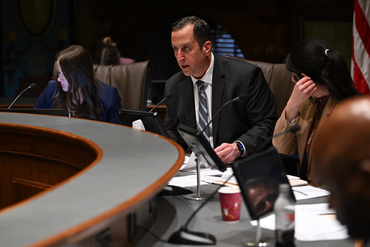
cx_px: 185
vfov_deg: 13.4
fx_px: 1048
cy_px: 124
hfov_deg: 20.0
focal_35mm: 102
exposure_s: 1/160
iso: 4000
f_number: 2.8
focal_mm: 102
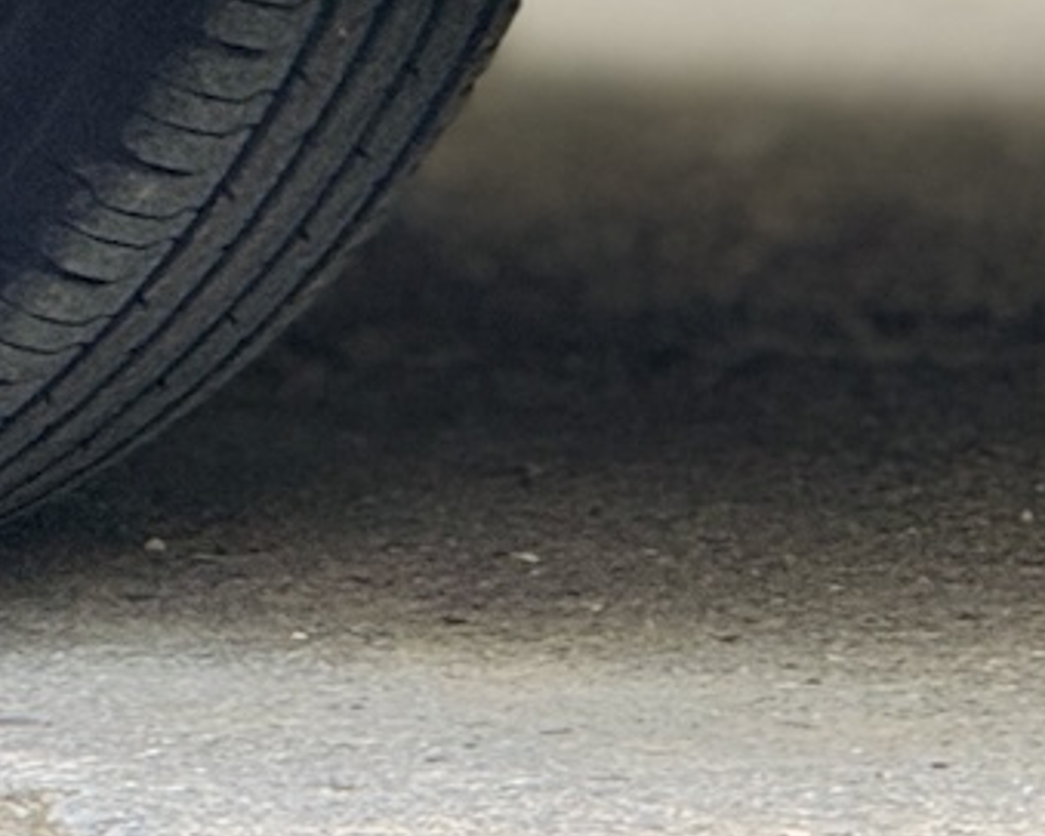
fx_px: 17098
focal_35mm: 553
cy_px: -669
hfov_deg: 3.5
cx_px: -447
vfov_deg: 2.8
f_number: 2.8
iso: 200
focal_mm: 15.66
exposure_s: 1/99
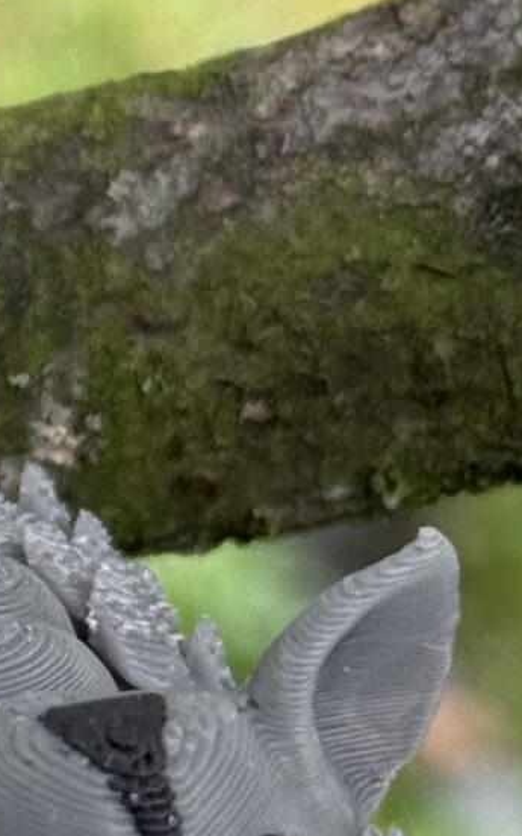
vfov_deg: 8.9
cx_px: -431
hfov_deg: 5.5
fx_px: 5372
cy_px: 594
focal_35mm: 236
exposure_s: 1/246
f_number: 1.78
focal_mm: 6.76
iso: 80
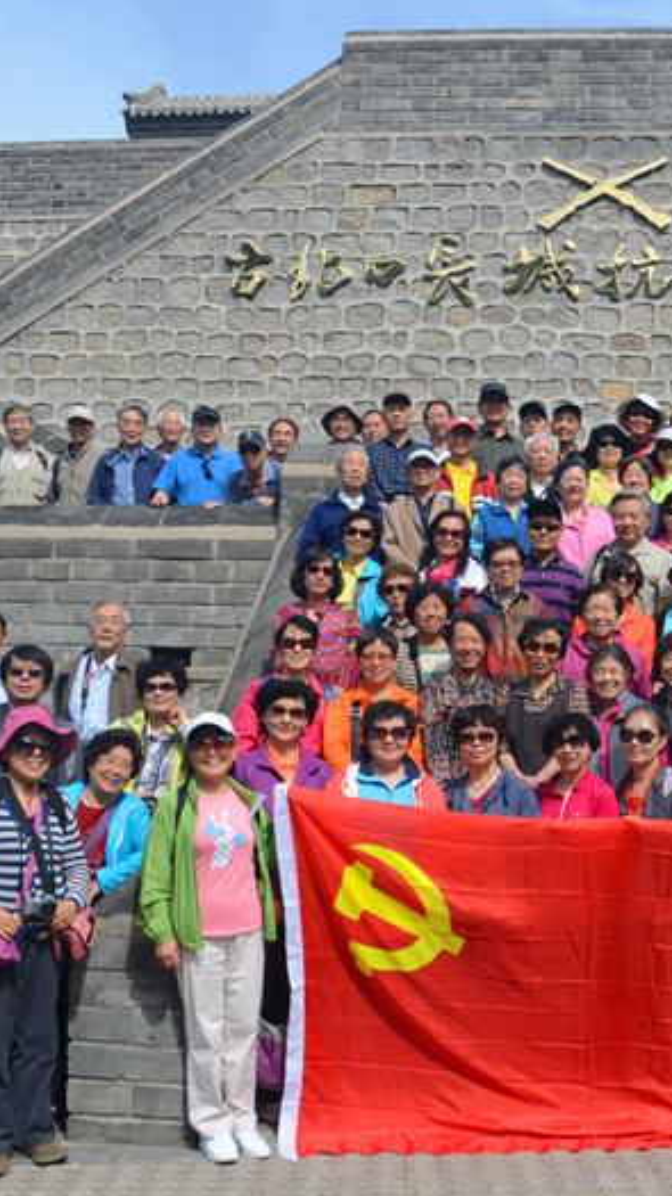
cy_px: 598
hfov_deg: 27.1
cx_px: 542
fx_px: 1363
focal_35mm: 43
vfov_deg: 47.4
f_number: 8
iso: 100
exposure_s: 1/200
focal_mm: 18
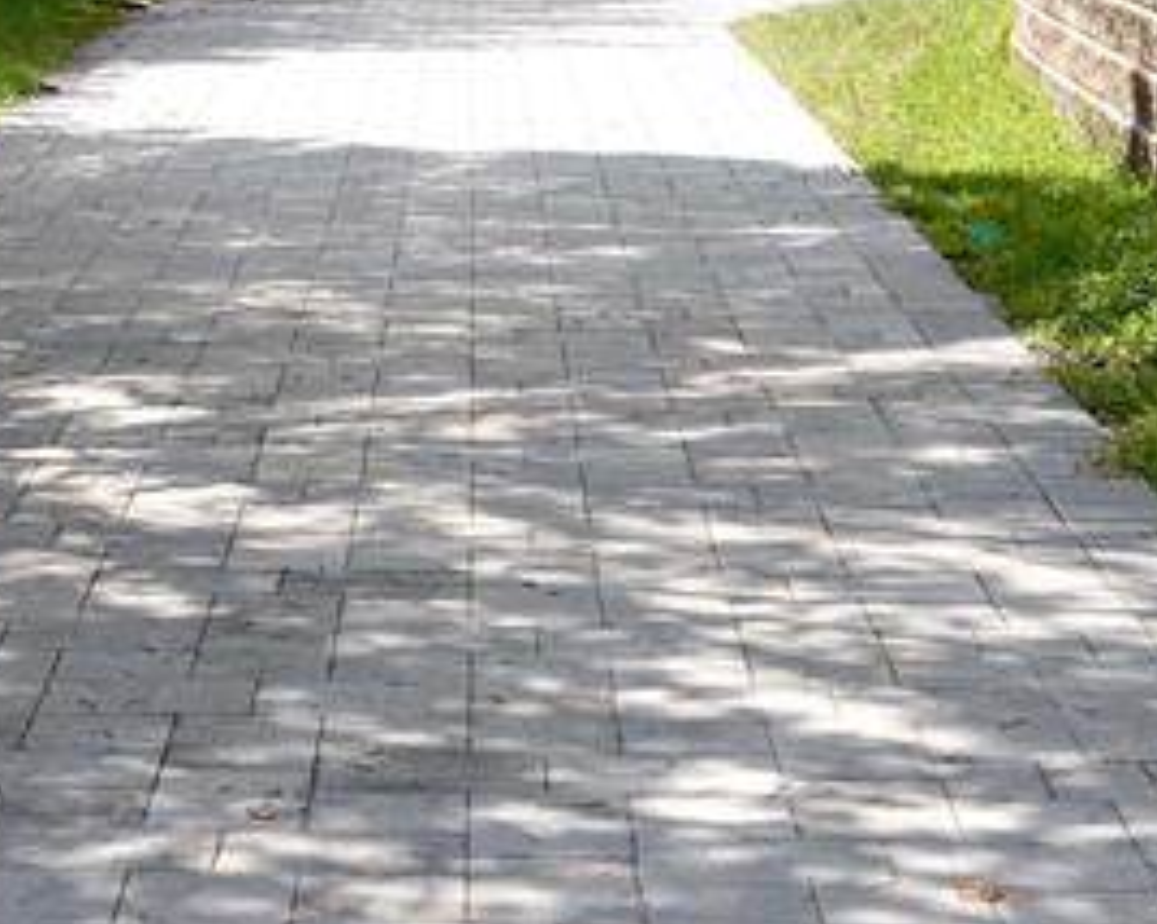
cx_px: 73
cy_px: -412
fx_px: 4175
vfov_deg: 12.1
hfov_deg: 15.6
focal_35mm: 122
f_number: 6.3
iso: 160
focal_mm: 34
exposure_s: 1/400
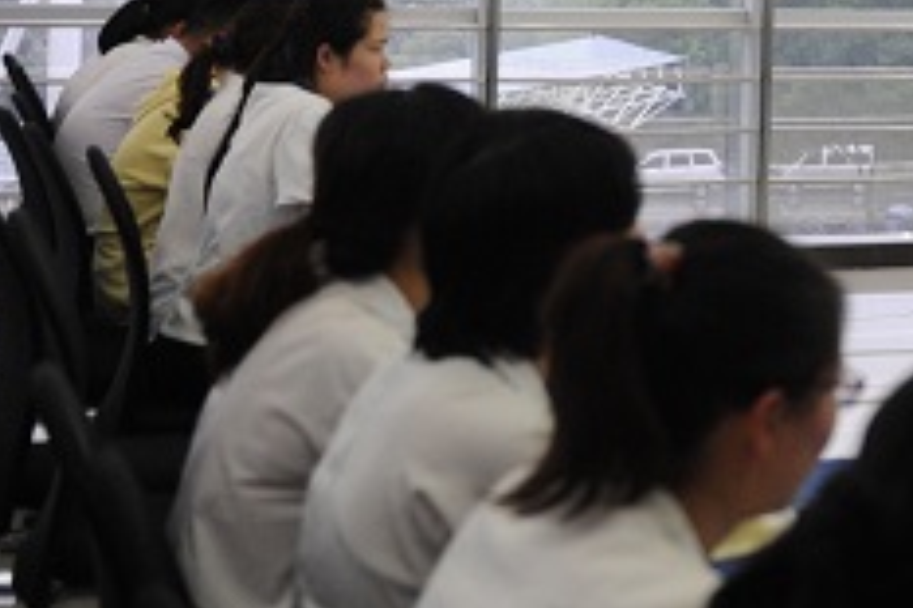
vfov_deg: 11.5
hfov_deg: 15.8
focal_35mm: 117
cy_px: -124
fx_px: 2965
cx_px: 1458
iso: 1600
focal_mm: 32
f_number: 2.8
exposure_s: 1/250
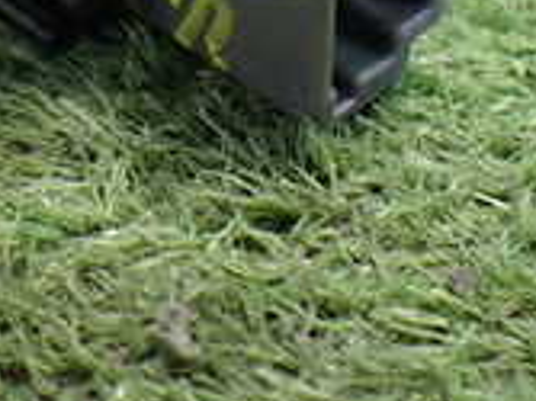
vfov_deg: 13.2
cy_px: -141
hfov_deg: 18.0
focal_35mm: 108
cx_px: 80
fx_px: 1671
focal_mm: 5.4
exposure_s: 1/50
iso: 800
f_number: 2.3
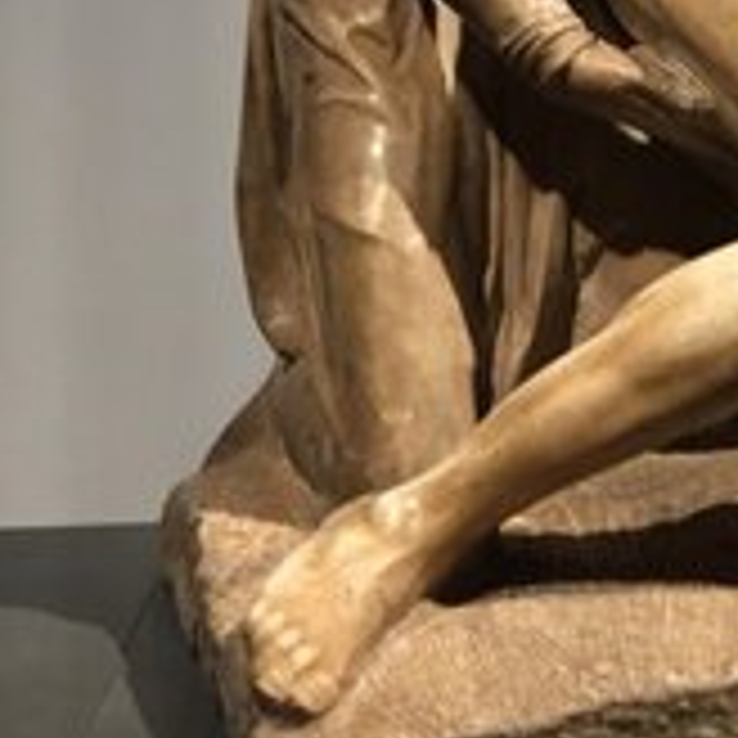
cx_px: 734
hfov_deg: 22.2
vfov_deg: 20.9
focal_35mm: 75
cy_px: -230
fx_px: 1809
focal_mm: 4.15
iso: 160
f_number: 2.2
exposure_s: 1/33
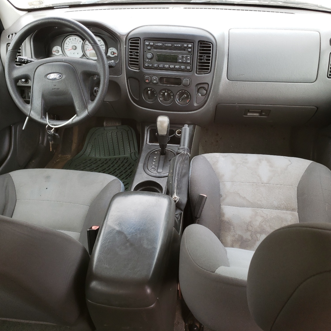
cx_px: 166
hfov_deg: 52.5
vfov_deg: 52.5
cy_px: 164
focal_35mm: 31
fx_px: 335
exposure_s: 1/147
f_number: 1.5
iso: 50
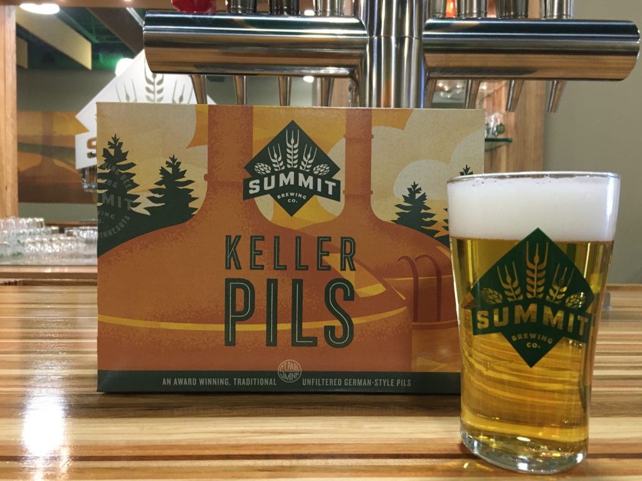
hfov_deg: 61.7
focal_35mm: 29
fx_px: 538
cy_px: 240
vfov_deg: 48.2
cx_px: 321
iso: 160
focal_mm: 4.15
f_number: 2.2
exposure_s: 1/30
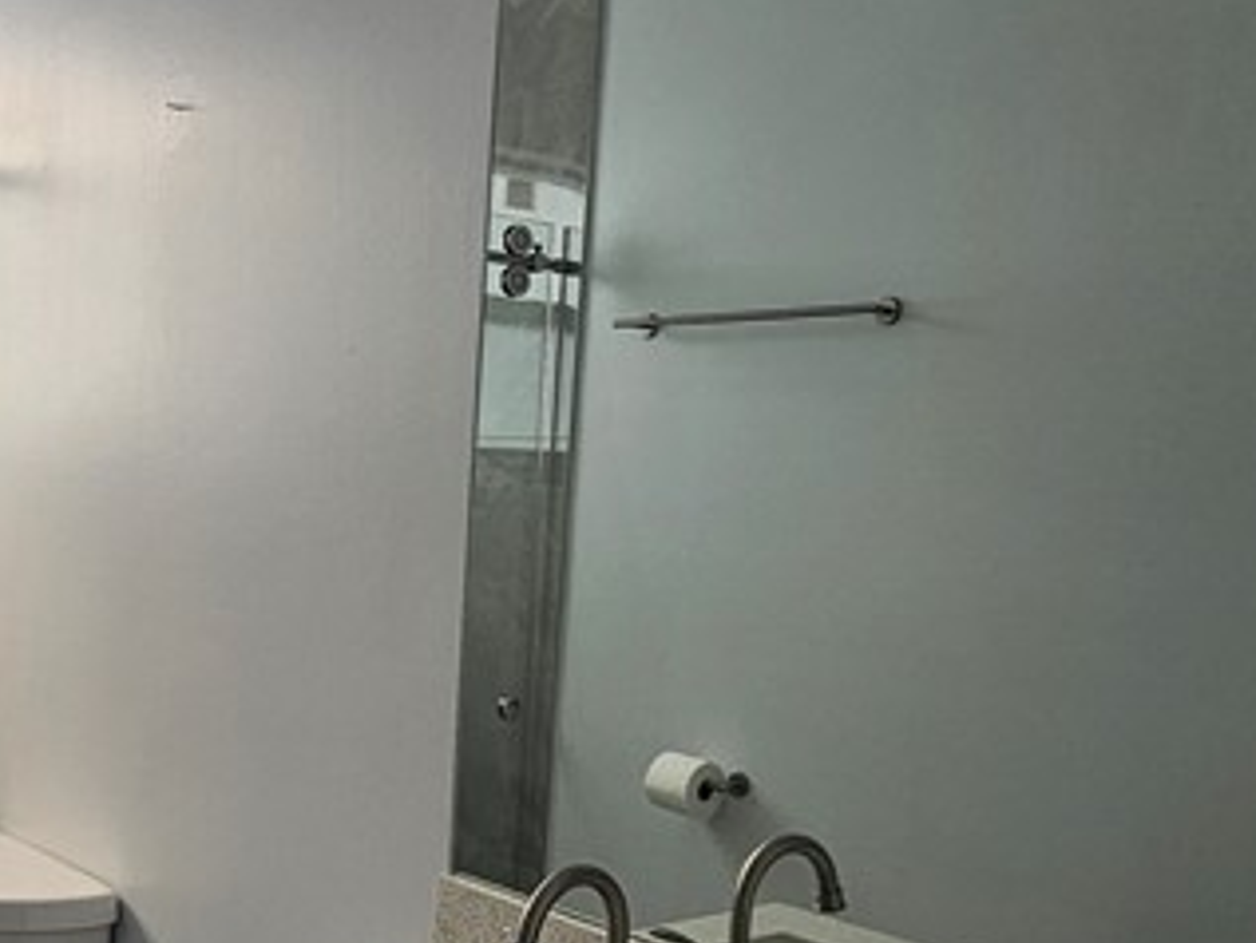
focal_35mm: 42
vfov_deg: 34.1
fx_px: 1524
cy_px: 614
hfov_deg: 43.8
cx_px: 365
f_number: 2.2
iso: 50
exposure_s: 1/250
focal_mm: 2.2
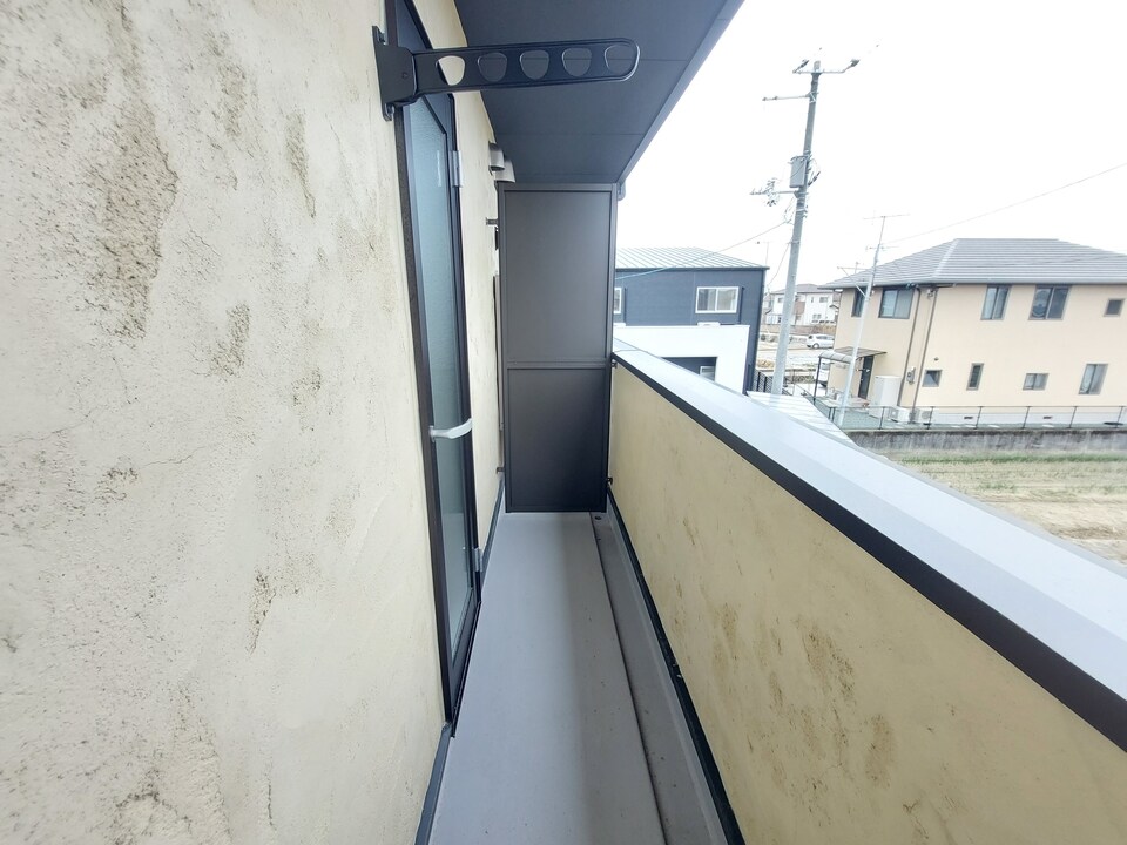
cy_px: 422
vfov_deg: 89.9
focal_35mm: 13
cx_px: 564
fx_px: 423
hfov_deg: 106.2
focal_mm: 1.74
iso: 64
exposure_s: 1/120
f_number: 2.2
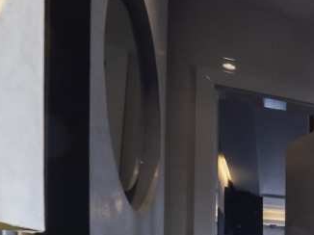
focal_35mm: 43
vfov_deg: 29.1
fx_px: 390
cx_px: 476
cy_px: 279
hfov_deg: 28.1
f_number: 4
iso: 400
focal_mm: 7
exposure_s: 1/13
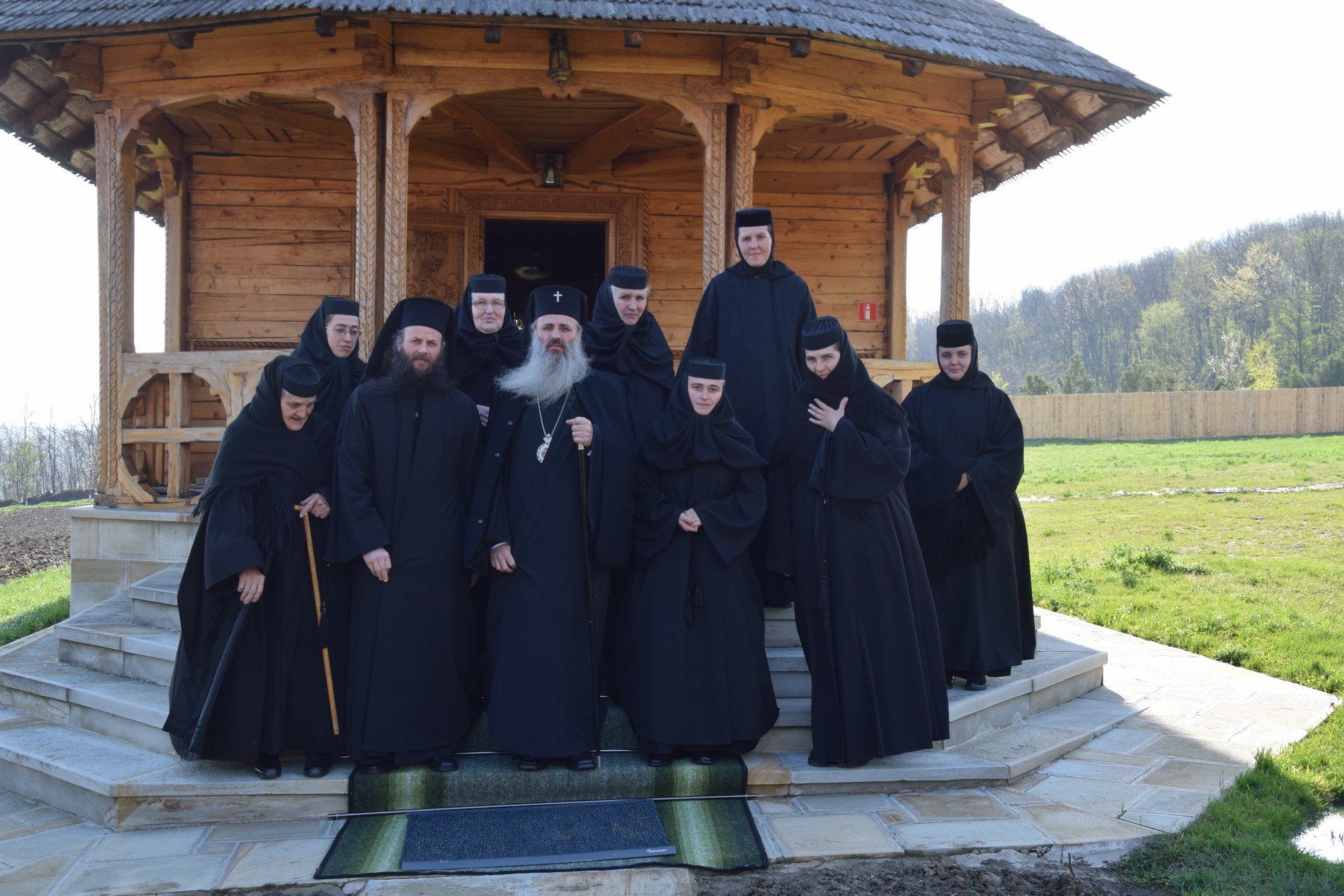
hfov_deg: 46.4
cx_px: 672
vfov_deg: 31.9
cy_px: 448
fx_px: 1568
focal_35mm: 42
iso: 400
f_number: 8
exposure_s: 1/250
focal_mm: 28
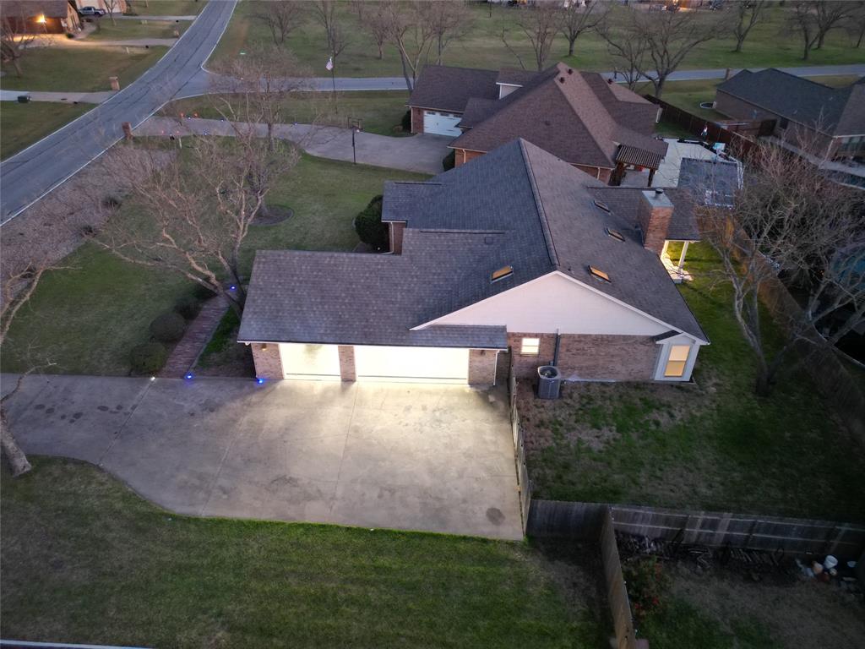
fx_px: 600
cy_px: 324
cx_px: 432
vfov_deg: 56.8
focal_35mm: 24
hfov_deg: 71.6
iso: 1100
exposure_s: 1/8
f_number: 1.7
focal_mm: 6.72
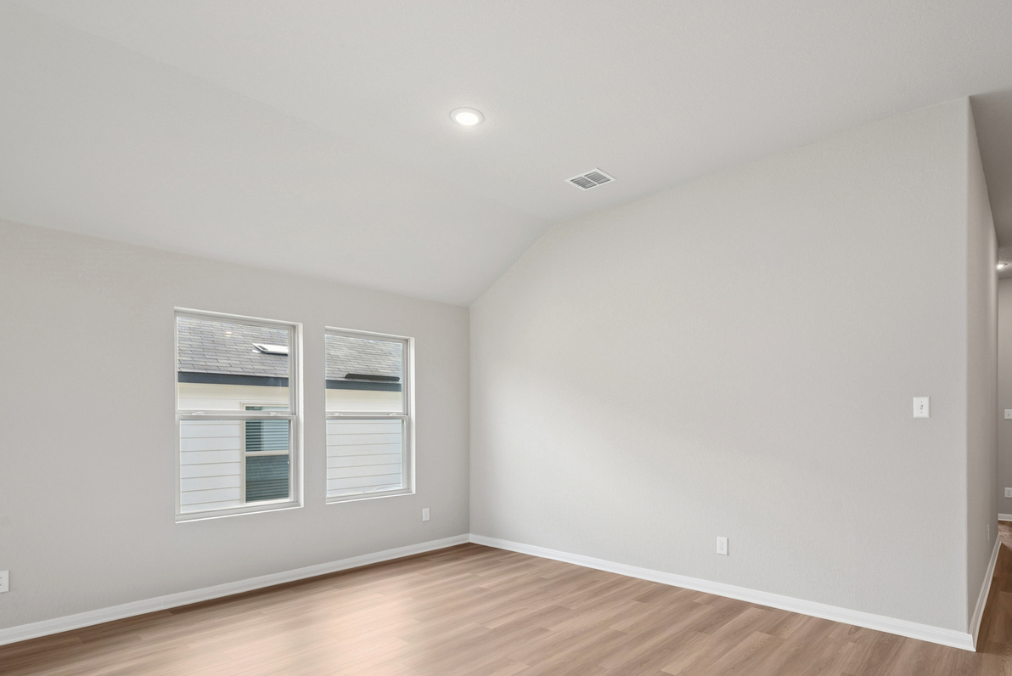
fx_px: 534
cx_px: 554
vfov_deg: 63.4
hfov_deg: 86.6
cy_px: 436
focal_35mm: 19
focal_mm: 14
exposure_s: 1/15
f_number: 9
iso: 100
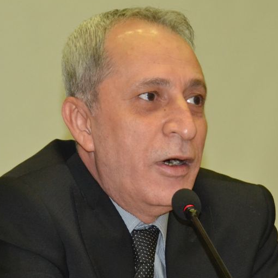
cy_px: 146
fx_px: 1536
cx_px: 126
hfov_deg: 10.3
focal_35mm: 169
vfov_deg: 10.3
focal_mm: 66
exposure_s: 1/60
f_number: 5.3
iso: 3200
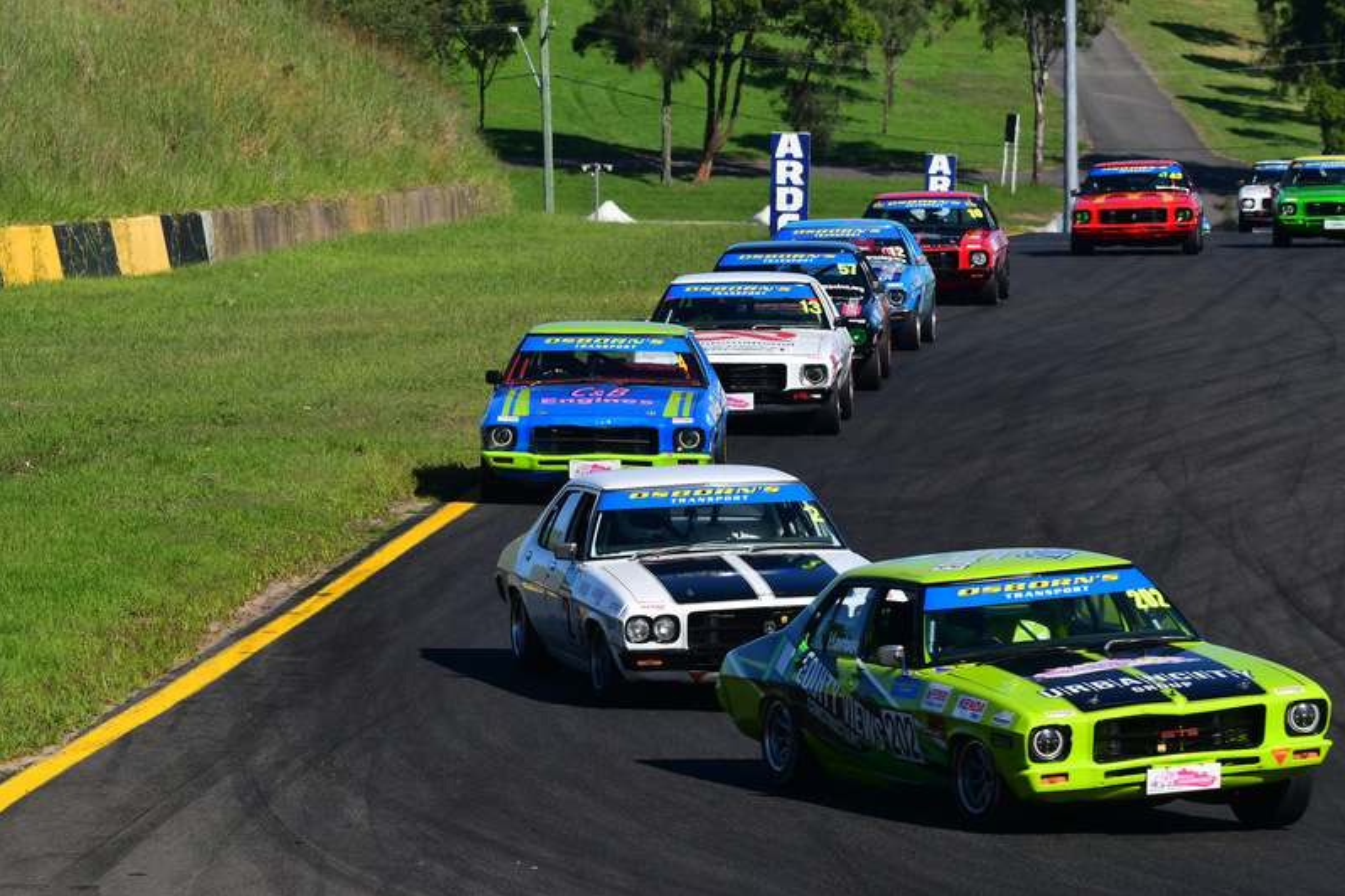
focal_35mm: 301
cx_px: 672
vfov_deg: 4.6
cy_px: 448
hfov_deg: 6.8
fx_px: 11245
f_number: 13
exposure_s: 1/640
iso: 400
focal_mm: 200
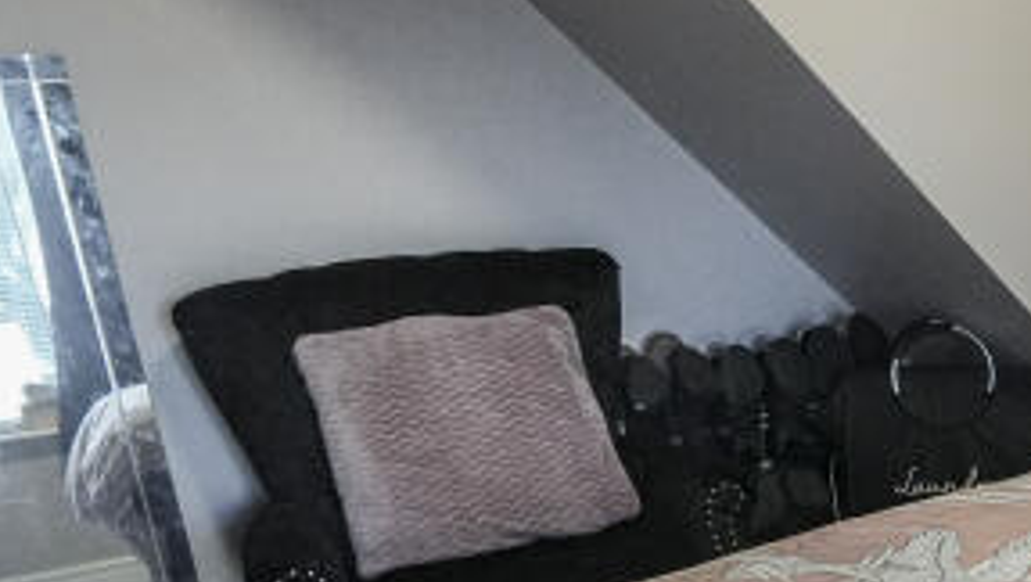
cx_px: 1315
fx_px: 1532
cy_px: 523
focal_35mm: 56
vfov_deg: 21.1
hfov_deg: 30.1
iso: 4000
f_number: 4
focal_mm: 10
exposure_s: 1/160
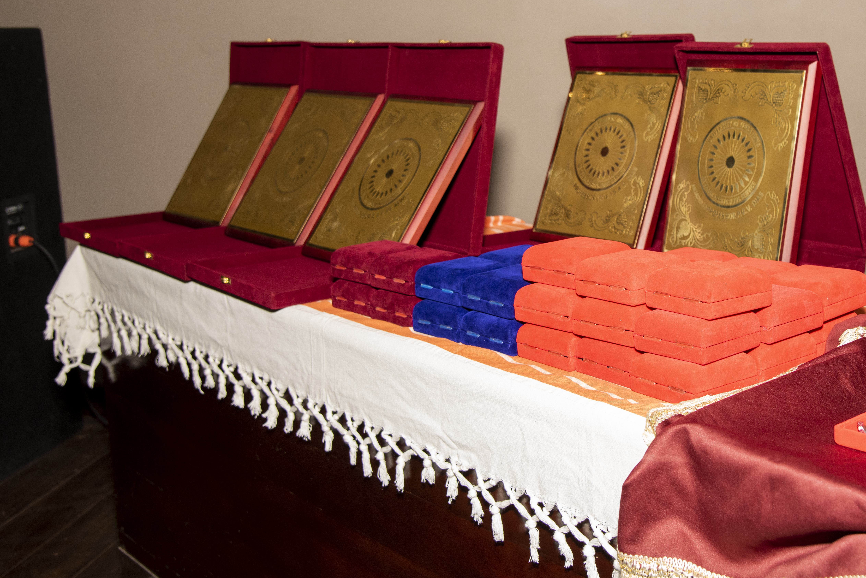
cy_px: 200
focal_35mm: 51
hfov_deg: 38.4
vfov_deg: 26.4
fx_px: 1227
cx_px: 590
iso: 500
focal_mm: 35
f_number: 5
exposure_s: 1/125
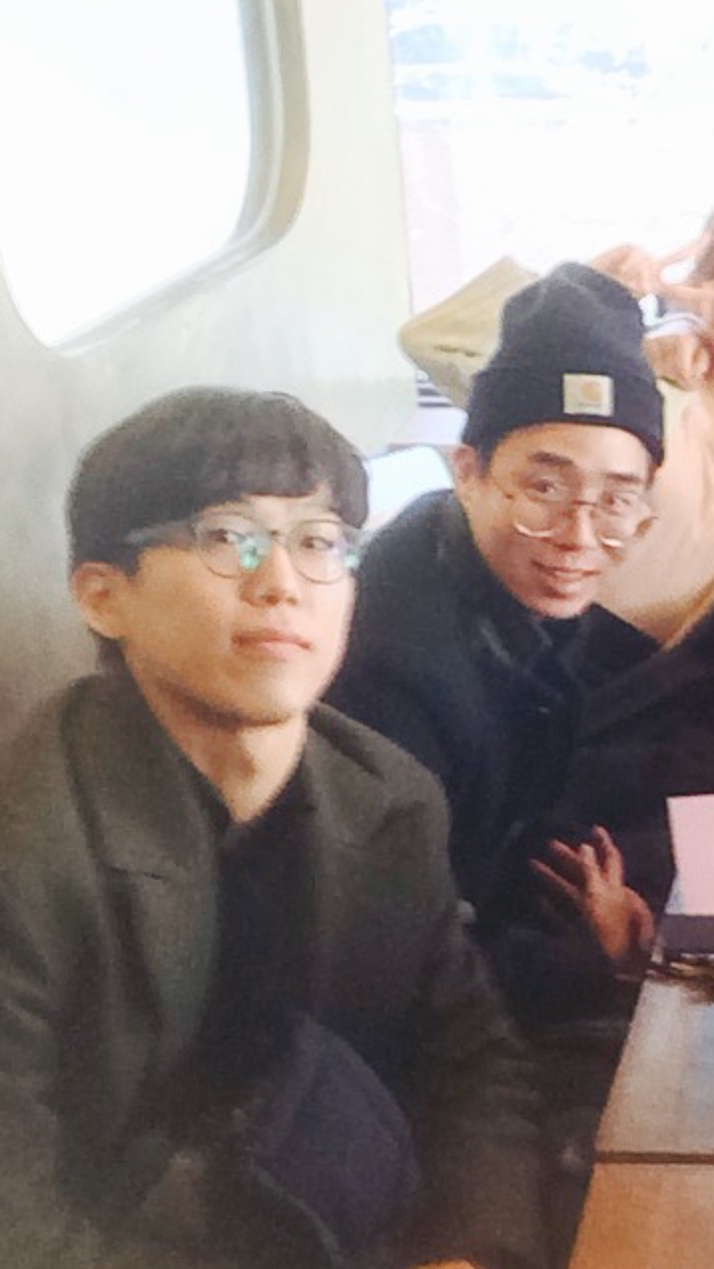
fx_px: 2288
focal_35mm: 68
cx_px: 750
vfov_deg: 30.8
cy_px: 465
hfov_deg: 17.3
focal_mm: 2.15
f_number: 2.4
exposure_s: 1/30
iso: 125
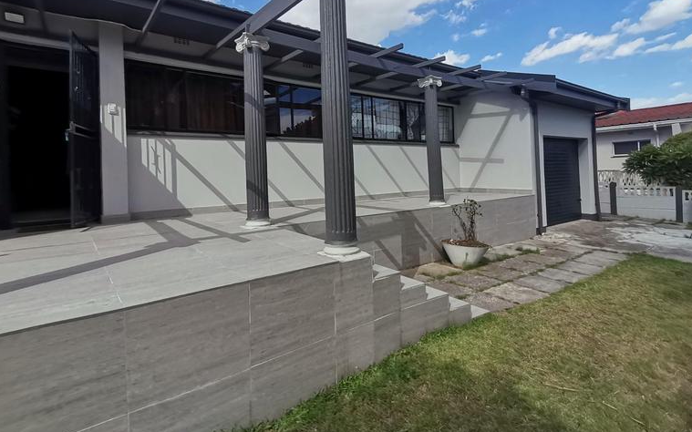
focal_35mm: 19
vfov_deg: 61.4
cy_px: 163
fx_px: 358
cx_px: 361
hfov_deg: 88.0
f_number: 2.4
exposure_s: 1/1330
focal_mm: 1.78
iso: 50
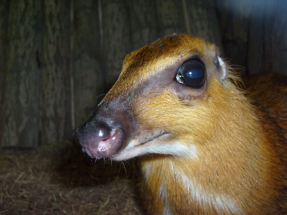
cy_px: 108
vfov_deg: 40.7
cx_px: 144
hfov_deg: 52.6
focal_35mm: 35
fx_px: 290
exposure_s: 1/45
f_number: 2.8
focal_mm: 5.8
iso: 100
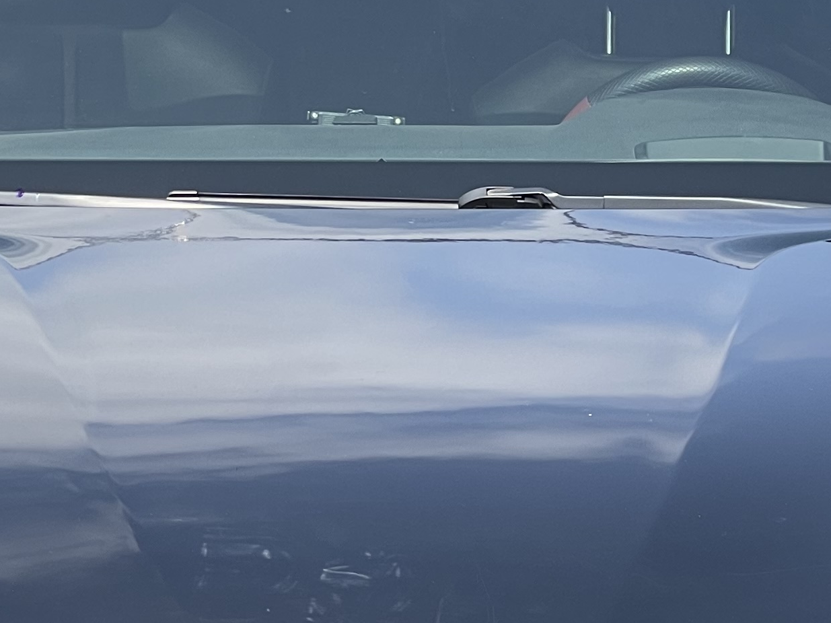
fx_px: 5017
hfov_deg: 9.5
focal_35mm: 209
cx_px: 376
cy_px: 525
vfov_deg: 7.1
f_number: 2.2
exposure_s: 1/558
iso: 20
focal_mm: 7.5
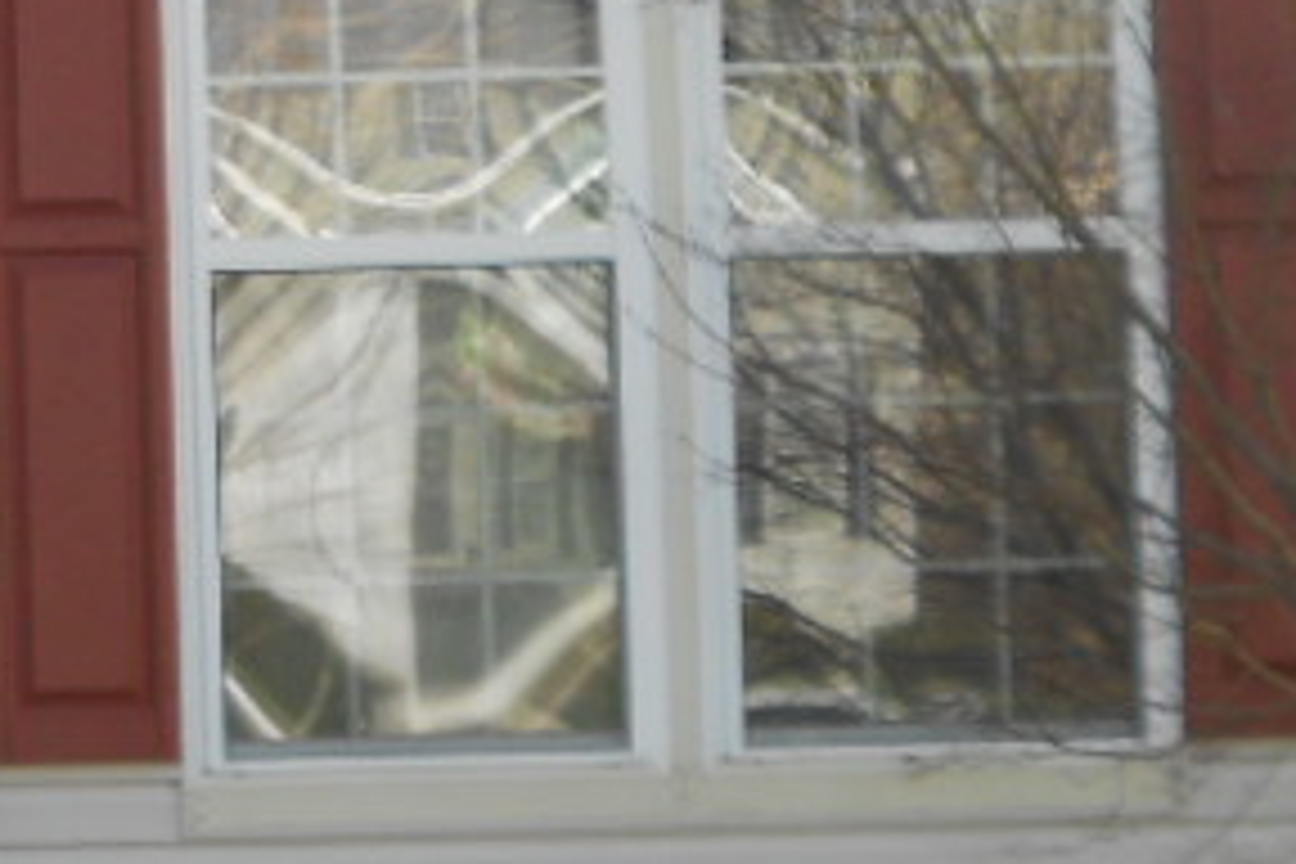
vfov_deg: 10.0
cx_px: -675
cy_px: 117
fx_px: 4932
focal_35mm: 137
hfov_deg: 14.0
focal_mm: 6.7
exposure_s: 1/200
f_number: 3.9
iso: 80
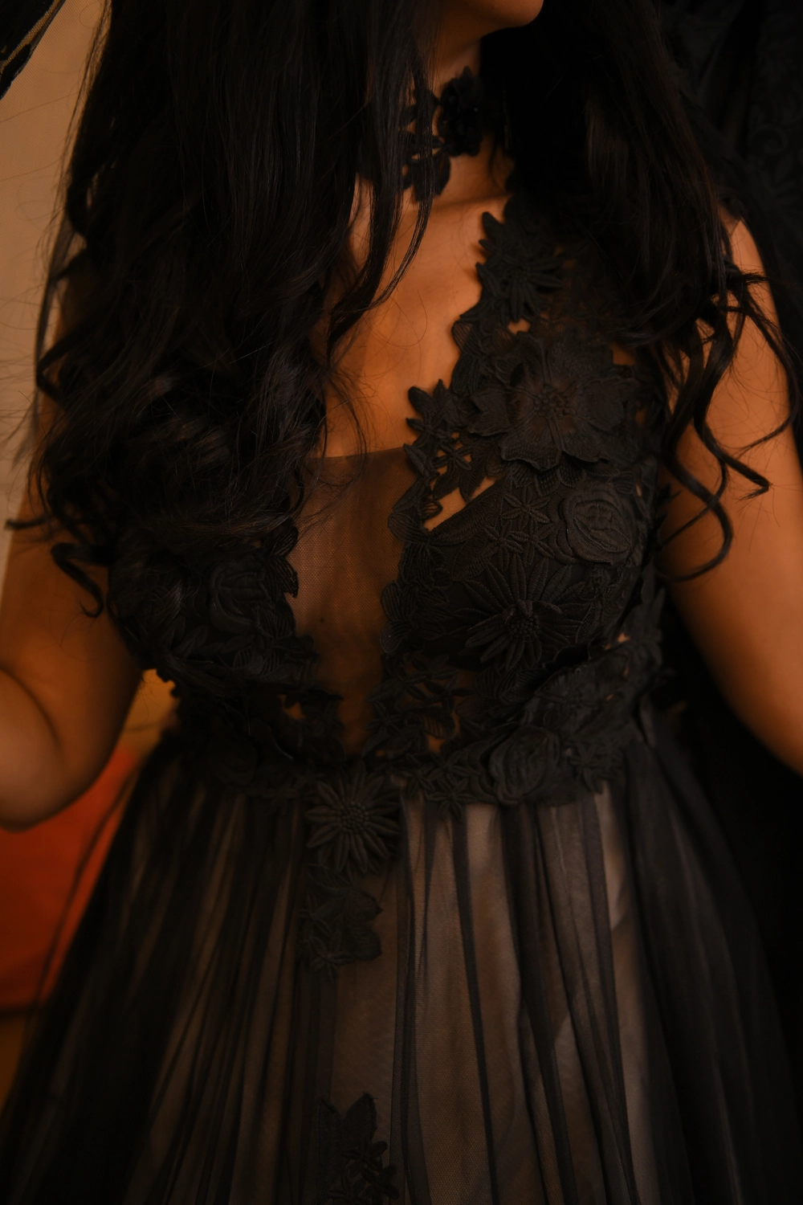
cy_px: 602
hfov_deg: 36.9
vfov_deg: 53.1
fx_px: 1204
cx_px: 402
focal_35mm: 36
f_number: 2.8
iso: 1000
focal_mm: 36
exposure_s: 1/250
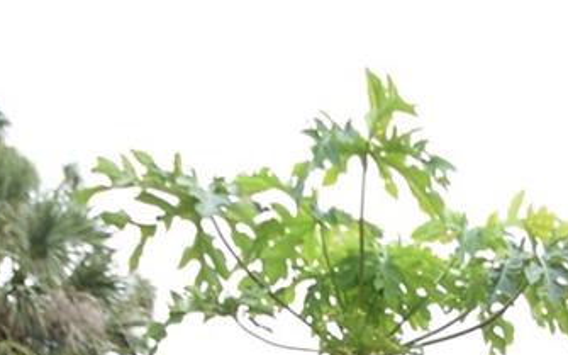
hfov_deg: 26.6
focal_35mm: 73
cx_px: 575
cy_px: 865
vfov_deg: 13.1
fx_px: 1129
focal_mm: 10
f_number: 5
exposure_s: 1/100
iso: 100
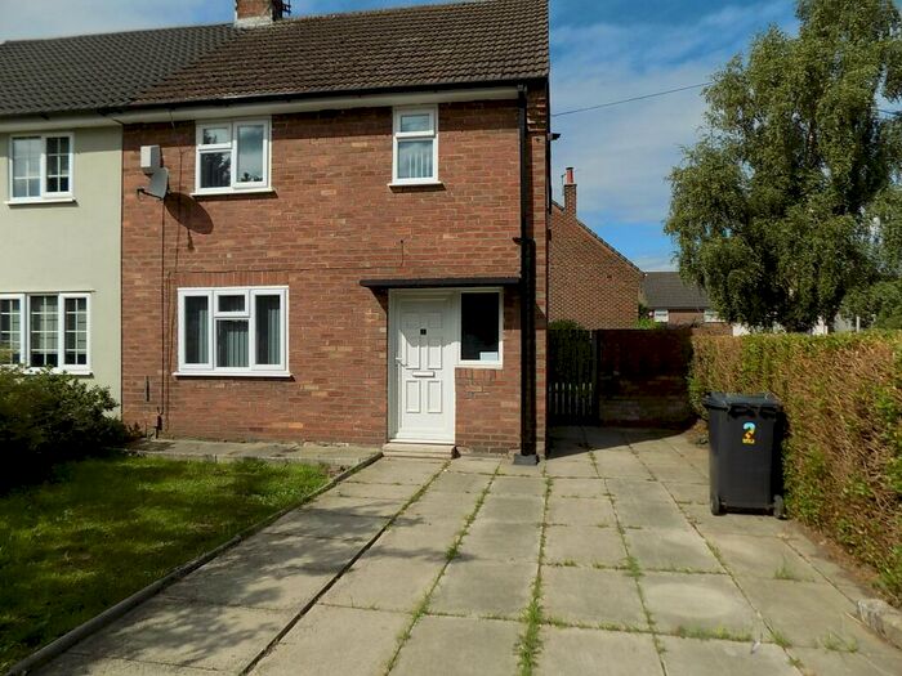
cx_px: 451
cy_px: 338
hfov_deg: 73.9
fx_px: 599
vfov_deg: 58.9
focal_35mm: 23
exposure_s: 1/200
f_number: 9.9
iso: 80
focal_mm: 4
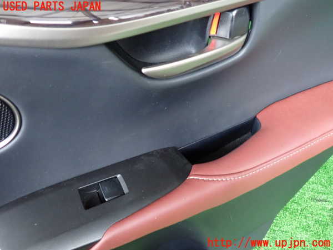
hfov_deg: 69.4
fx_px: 240
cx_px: 166
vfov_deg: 54.9
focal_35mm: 25
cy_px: 125
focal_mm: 4.5
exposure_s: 1/30
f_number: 2
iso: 800
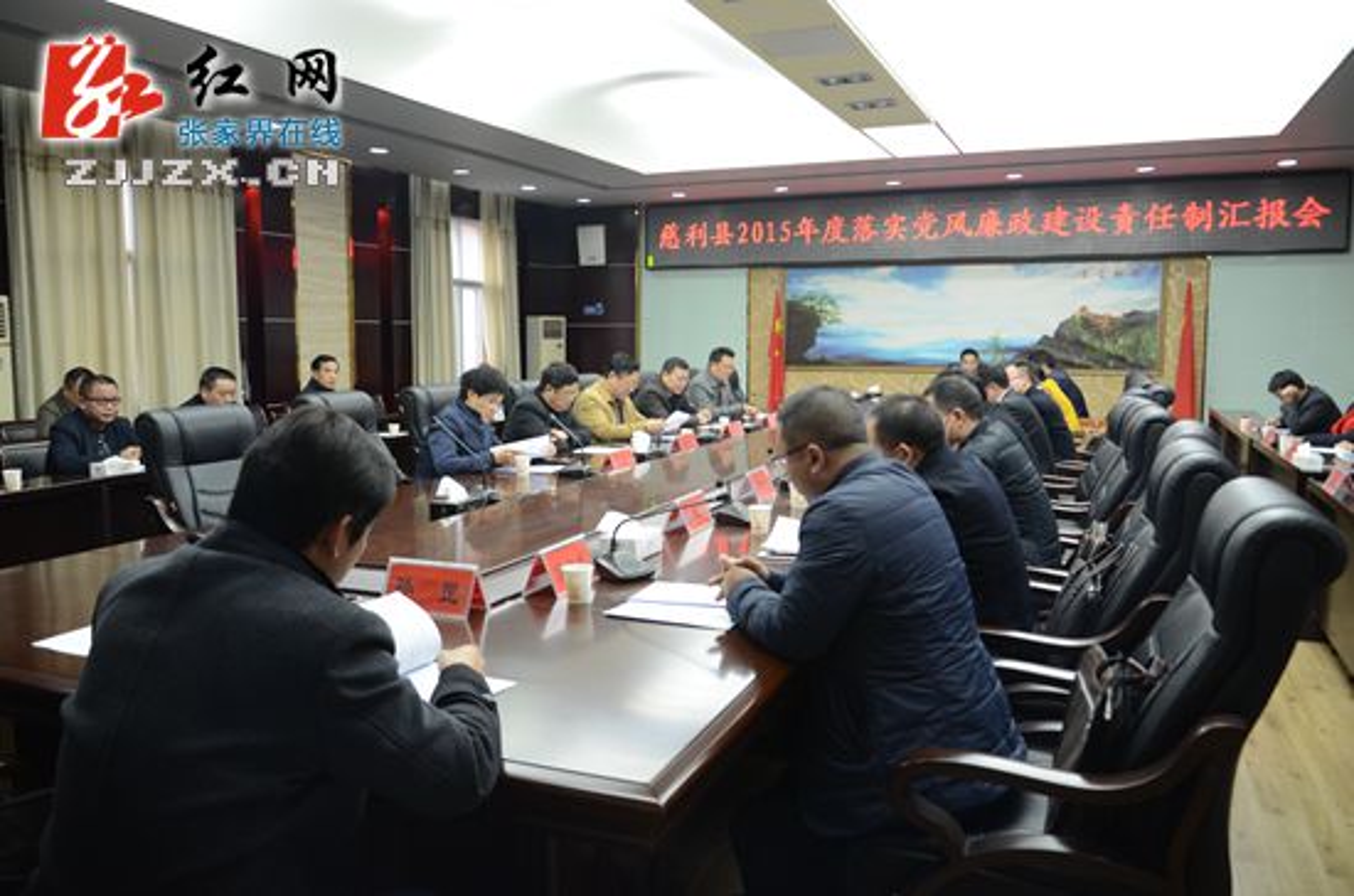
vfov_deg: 47.7
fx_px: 1013
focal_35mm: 27
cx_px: 677
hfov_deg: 67.5
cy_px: 448
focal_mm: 18
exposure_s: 1/30
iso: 900
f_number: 5
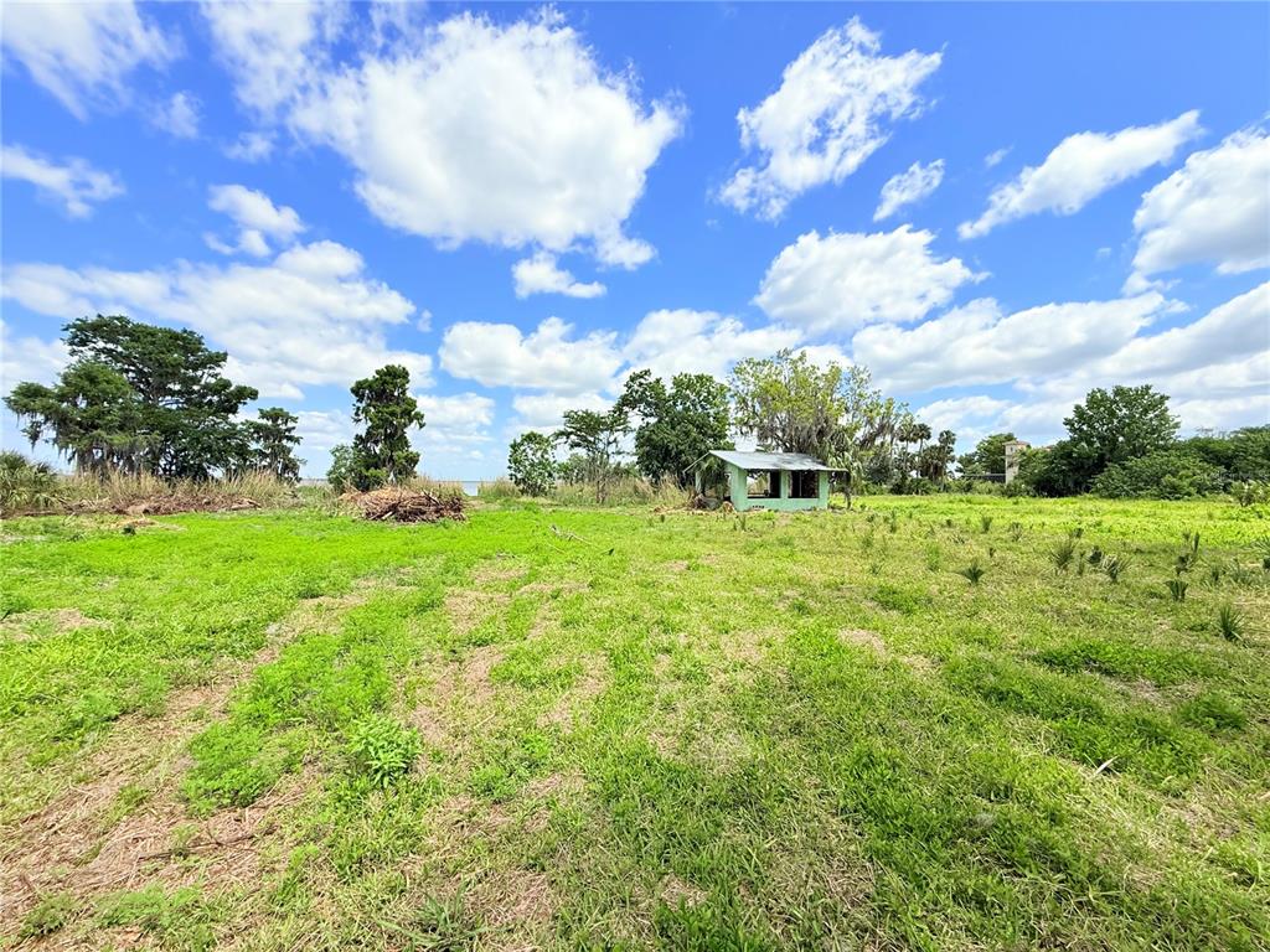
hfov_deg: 102.1
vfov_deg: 85.7
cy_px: 476
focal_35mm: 14
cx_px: 635
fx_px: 514
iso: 50
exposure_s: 1/2506
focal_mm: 2.22
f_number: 2.2
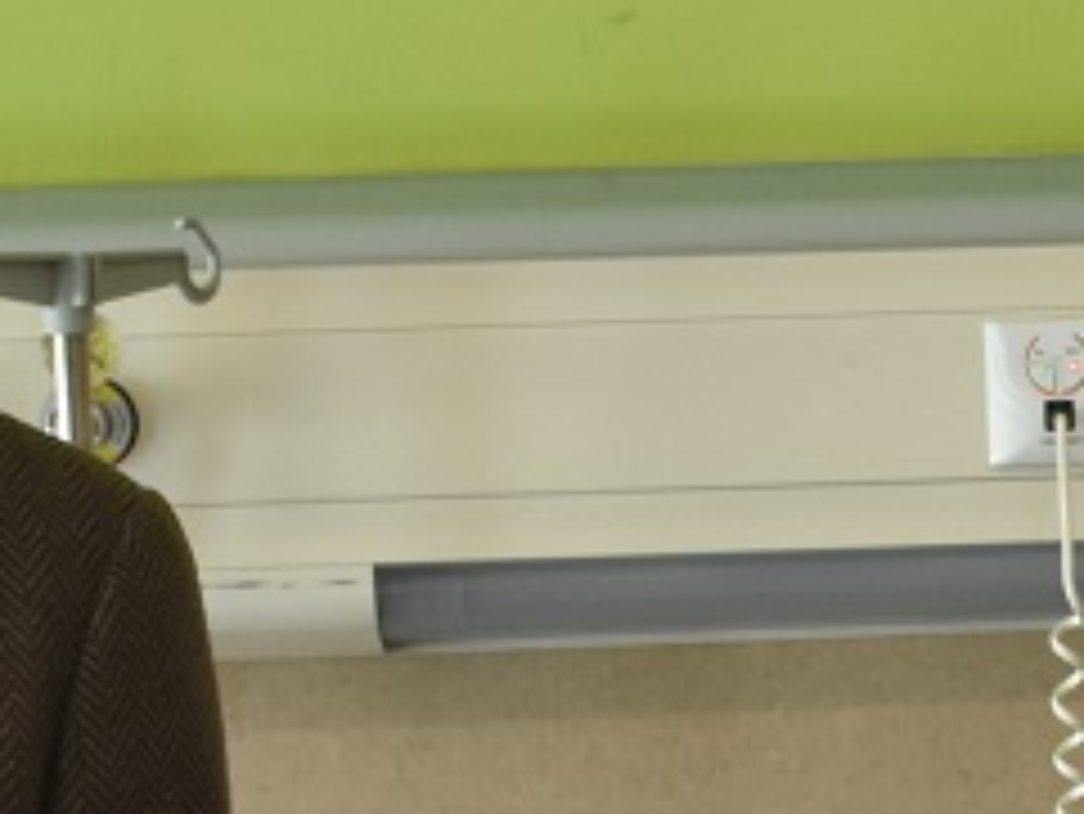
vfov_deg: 7.4
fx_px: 6235
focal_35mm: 199
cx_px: 1255
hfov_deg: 9.8
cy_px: 1073
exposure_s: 1/100
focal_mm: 26
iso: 800
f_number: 5
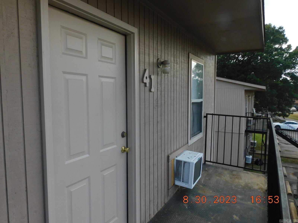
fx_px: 207
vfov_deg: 56.8
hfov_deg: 71.6
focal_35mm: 24
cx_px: 149
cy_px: 112
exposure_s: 1/400
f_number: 3.3
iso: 125
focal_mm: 4.3
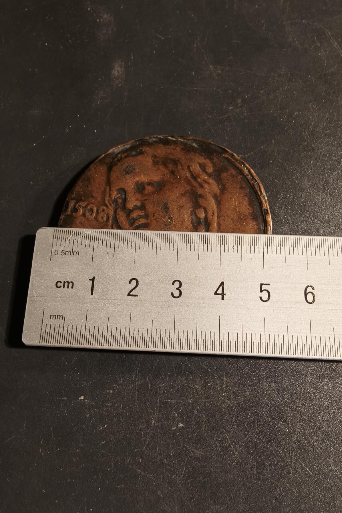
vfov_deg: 73.7
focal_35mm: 24
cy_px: 256
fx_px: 342
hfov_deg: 53.1
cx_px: 175
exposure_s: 1/100
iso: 160
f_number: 2
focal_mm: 2.32
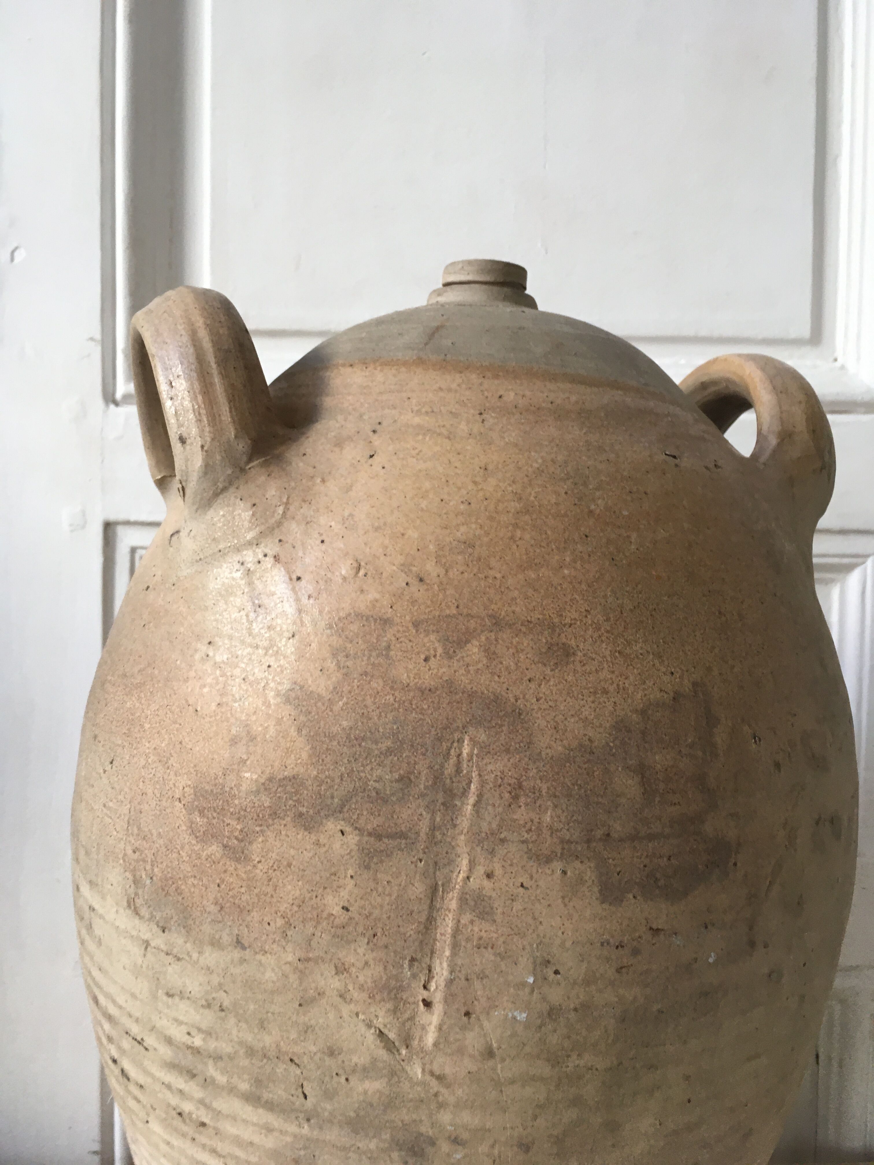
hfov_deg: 48.2
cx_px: 437
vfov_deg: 61.7
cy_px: 582
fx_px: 976
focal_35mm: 29
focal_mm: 4.15
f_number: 2.2
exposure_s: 1/33
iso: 50
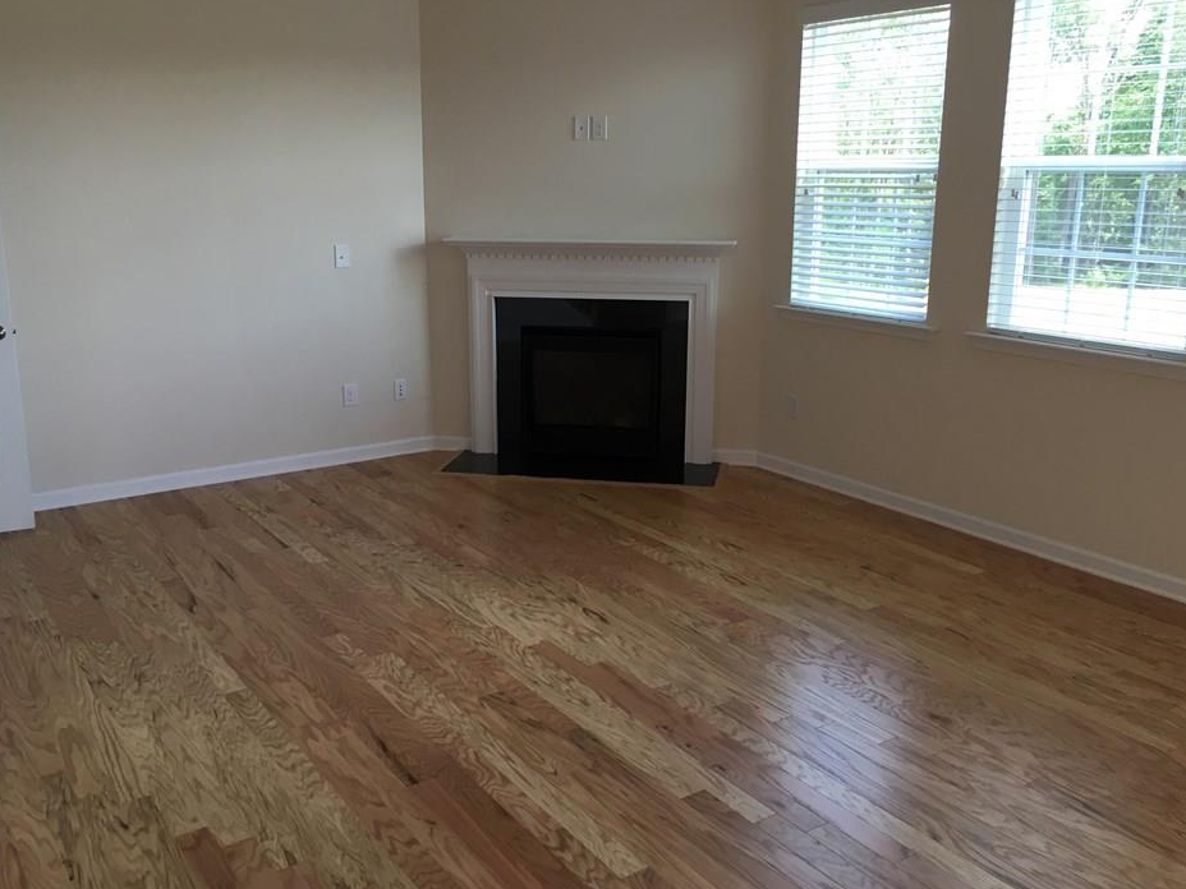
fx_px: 1096
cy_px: 432
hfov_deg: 56.8
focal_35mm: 32
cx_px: 584
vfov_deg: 44.2
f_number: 2.2
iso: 25
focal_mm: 4.15
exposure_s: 1/40
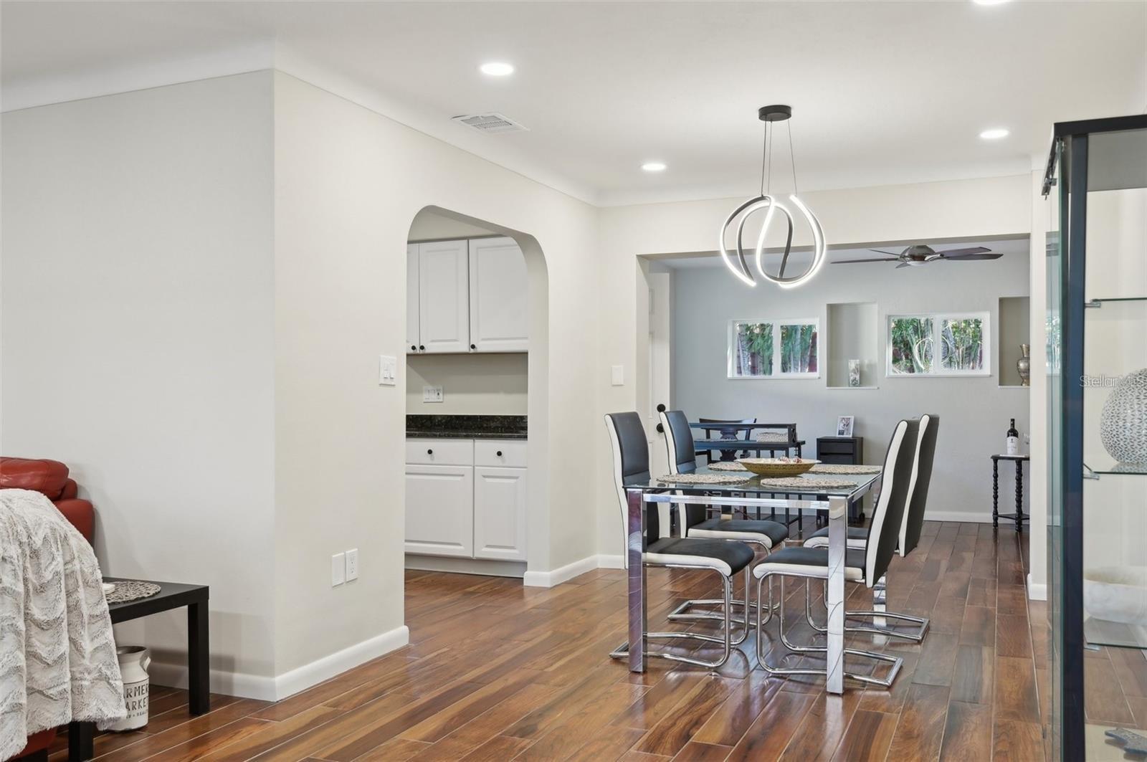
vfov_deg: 43.5
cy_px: 381
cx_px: 574
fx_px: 955
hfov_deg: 62.0
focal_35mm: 30
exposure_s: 1/25
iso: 400
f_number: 8
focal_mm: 30
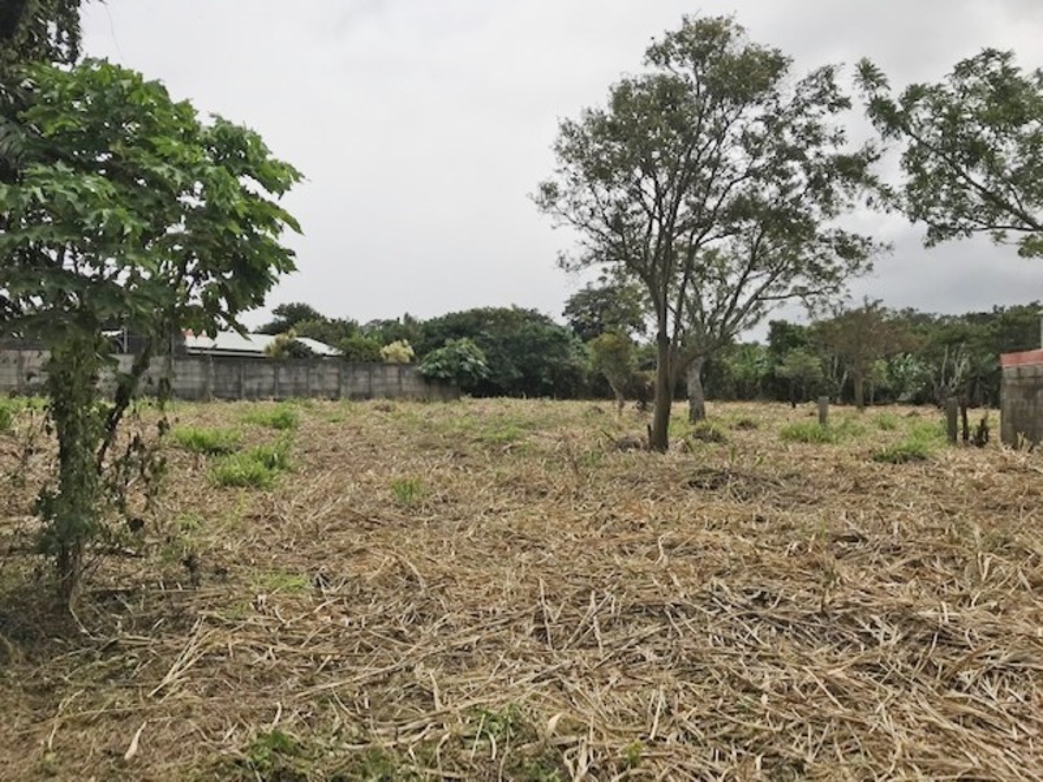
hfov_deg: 63.4
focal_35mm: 28
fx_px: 844
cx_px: 522
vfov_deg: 49.7
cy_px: 391
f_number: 1.8
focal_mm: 3.99
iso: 20
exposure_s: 1/5650
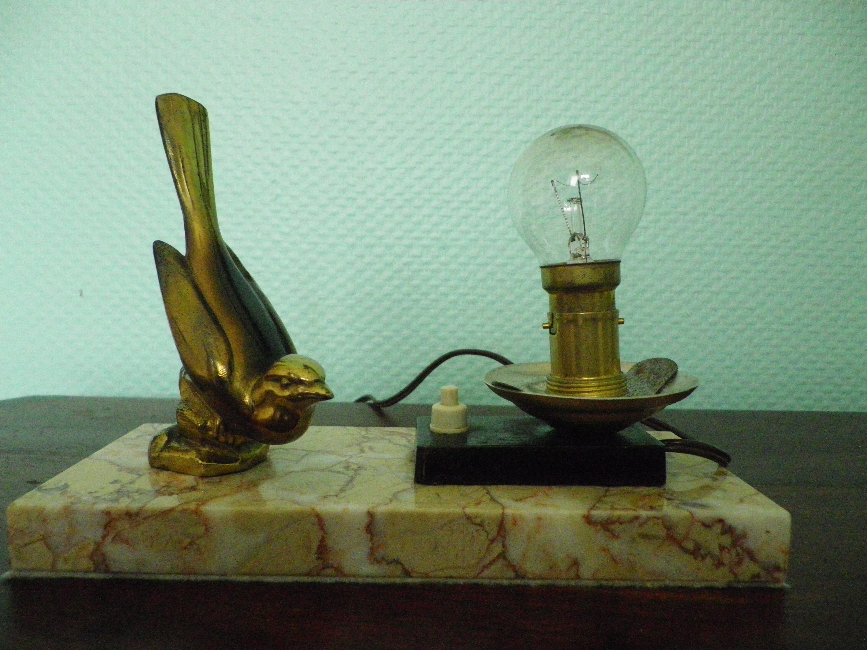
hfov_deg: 63.4
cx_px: 434
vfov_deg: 49.7
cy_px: 325
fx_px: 701
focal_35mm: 28
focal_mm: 4.9
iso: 800
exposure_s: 1/50
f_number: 2.6
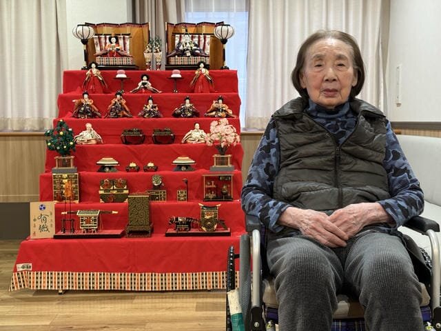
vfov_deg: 30.3
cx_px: 220
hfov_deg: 39.7
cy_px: 166
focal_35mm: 48
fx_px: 612
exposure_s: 1/40
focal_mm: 6.76
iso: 250
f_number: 1.78
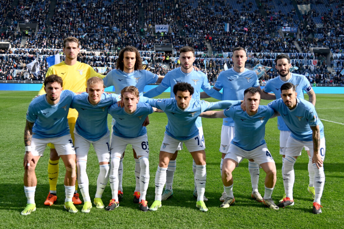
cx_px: 172
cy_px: 114
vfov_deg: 29.2
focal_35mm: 46
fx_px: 439
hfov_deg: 42.8
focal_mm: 46
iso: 320
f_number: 4
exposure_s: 1/2000
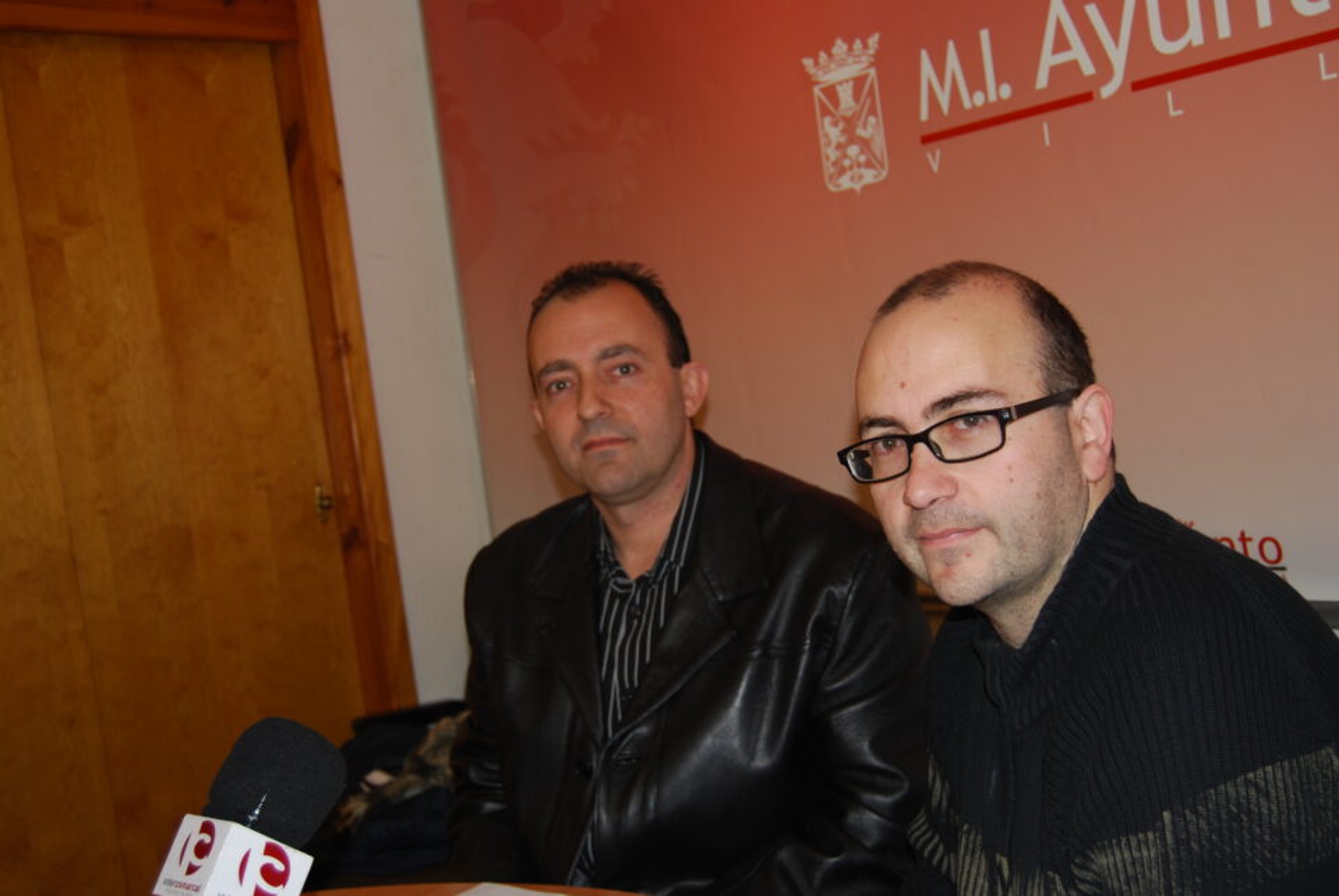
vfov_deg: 30.0
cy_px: 448
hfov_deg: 43.5
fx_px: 1676
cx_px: 670
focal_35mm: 45
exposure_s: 1/60
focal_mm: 30
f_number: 4.2
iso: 200
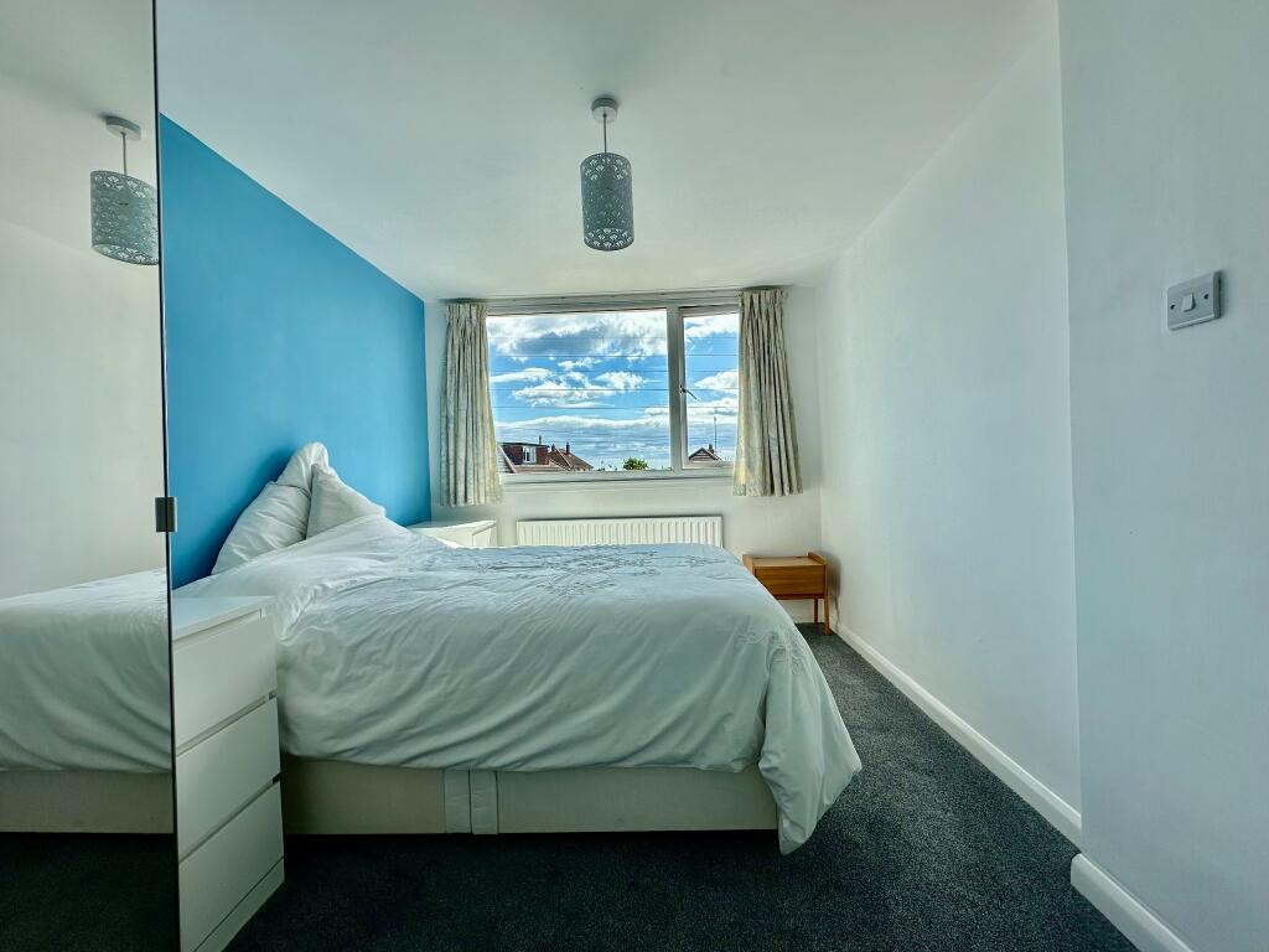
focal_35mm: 14
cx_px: 634
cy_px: 476
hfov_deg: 102.1
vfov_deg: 85.7
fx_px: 513
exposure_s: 1/612
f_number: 2.2
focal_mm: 2.22
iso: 40
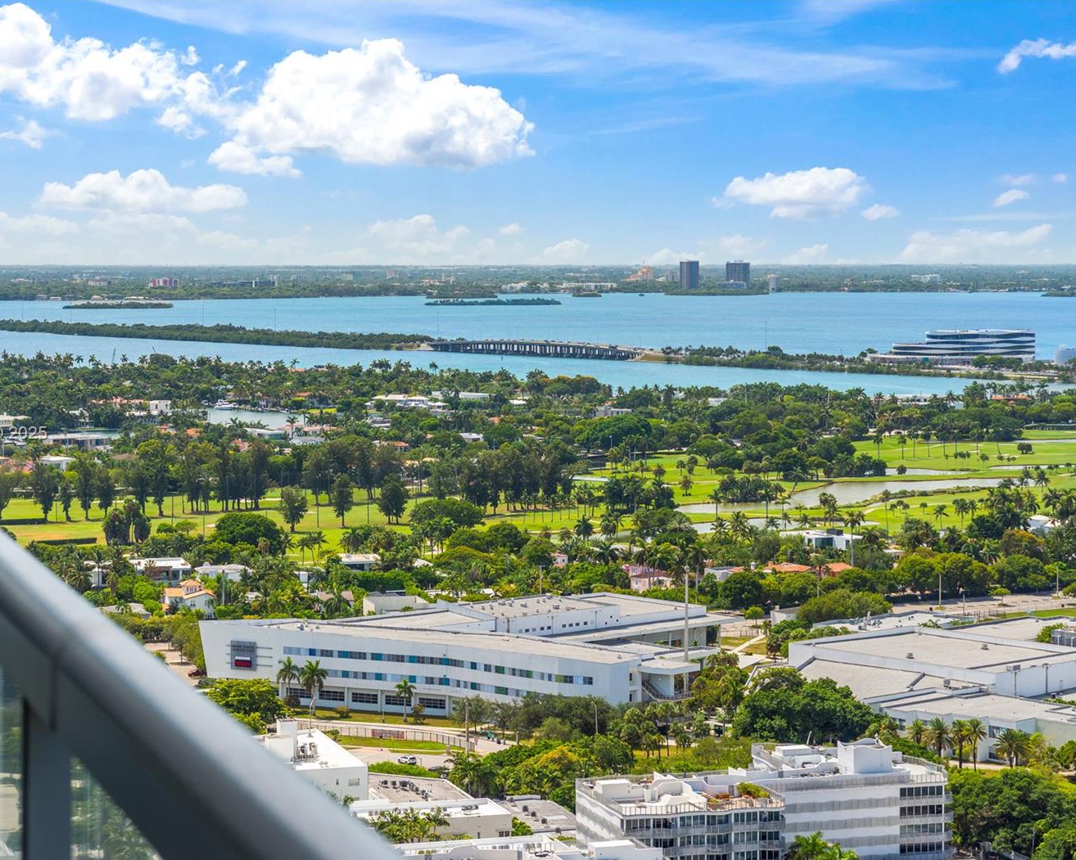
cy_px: 435
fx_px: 2547
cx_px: 441
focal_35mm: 80
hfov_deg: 23.8
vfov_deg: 19.2
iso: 320
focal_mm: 70
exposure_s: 1/800
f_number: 8
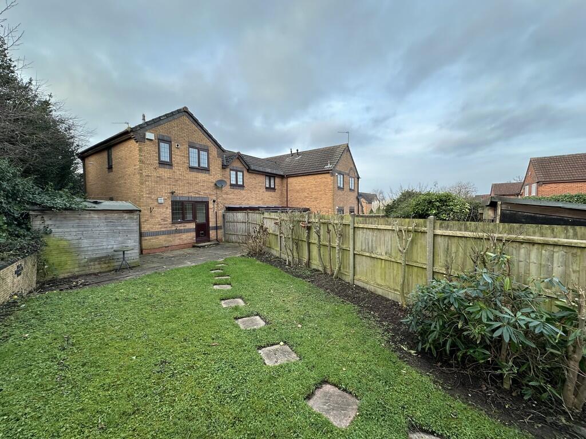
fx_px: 237
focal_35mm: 14
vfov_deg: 85.7
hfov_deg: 102.1
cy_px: 220
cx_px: 293
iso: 40
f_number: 2.2
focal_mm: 2.22
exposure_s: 1/99
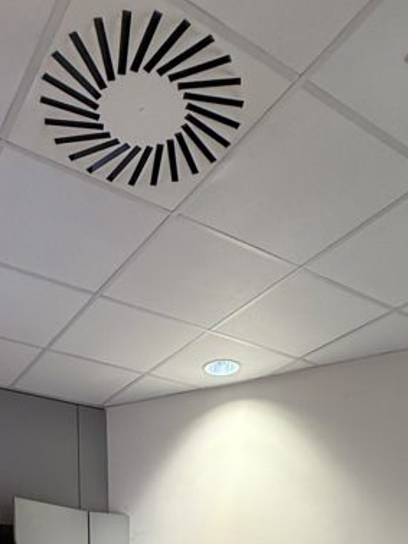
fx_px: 597
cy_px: 713
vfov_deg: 34.3
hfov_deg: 37.6
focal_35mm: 38
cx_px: 159
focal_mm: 2.22
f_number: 2.2
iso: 160
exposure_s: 1/100
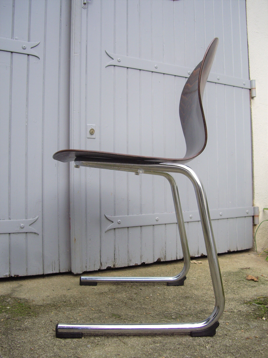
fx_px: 392
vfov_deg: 49.0
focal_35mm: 38
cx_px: 134
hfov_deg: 37.7
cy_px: 179
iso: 100
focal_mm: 7.9
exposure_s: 1/160
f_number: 2.8
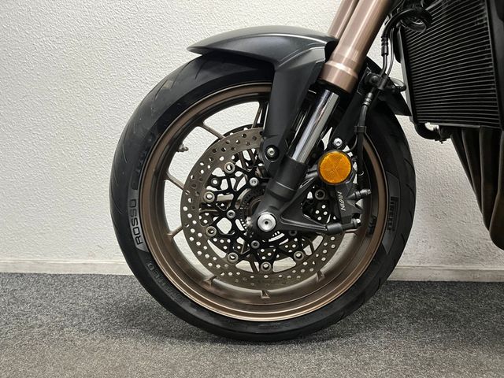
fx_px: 379
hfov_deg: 67.3
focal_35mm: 26
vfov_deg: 53.1
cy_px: 189
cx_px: 252
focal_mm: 5.1
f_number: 1.6
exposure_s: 1/50
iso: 250
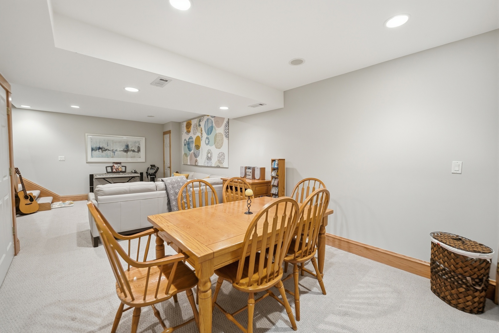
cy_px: 166
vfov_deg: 81.3
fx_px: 194
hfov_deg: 104.2
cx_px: 250
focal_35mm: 14
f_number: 5.6
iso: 400
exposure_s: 1/125
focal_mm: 14
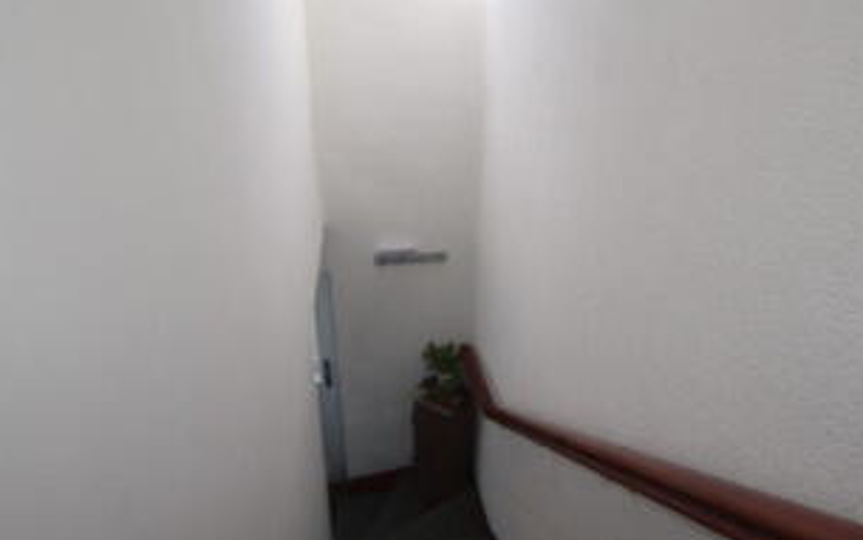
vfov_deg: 44.7
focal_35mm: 27
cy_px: 171
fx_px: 645
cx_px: 436
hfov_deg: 67.6
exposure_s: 1/125
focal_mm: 11.5
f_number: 5.6
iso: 560
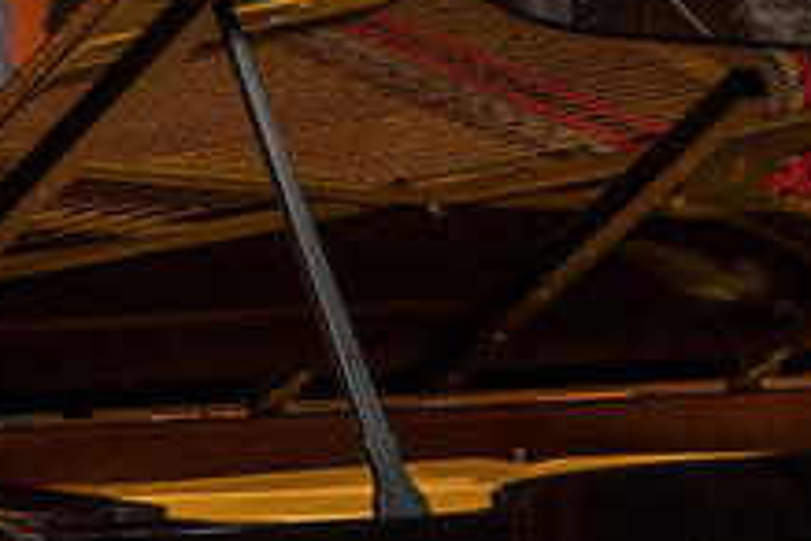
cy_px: 417
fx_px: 11060
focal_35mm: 491
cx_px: -26
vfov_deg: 2.8
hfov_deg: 4.2
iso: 1250
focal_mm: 140
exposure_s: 1/160
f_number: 5.6
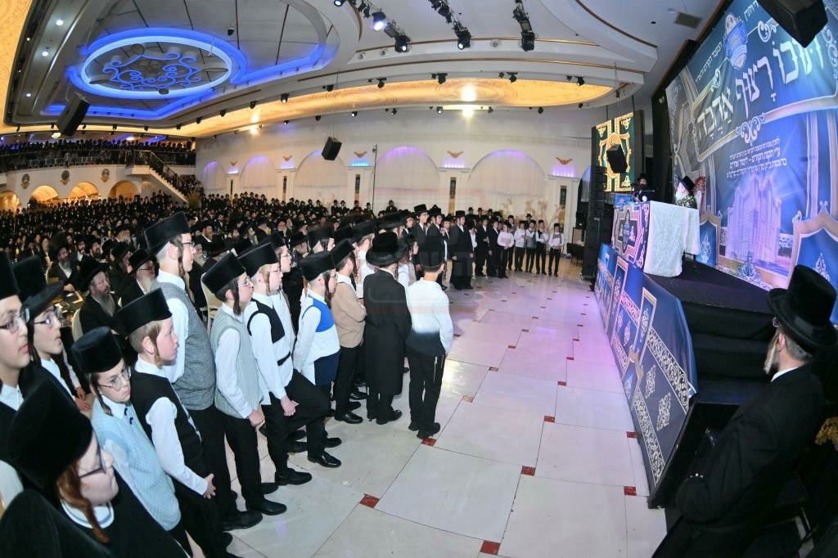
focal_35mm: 15
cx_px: 419
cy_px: 279
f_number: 2.8
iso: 400
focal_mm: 10.5
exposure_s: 1/200
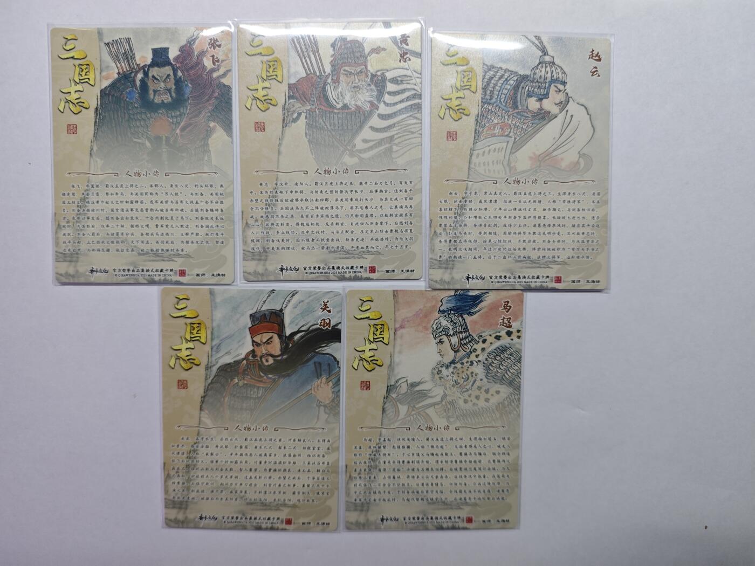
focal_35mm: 23
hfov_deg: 73.9
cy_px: 283
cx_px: 378
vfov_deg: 58.9
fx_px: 502
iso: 320
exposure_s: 1/50
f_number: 1.6
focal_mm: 6.55
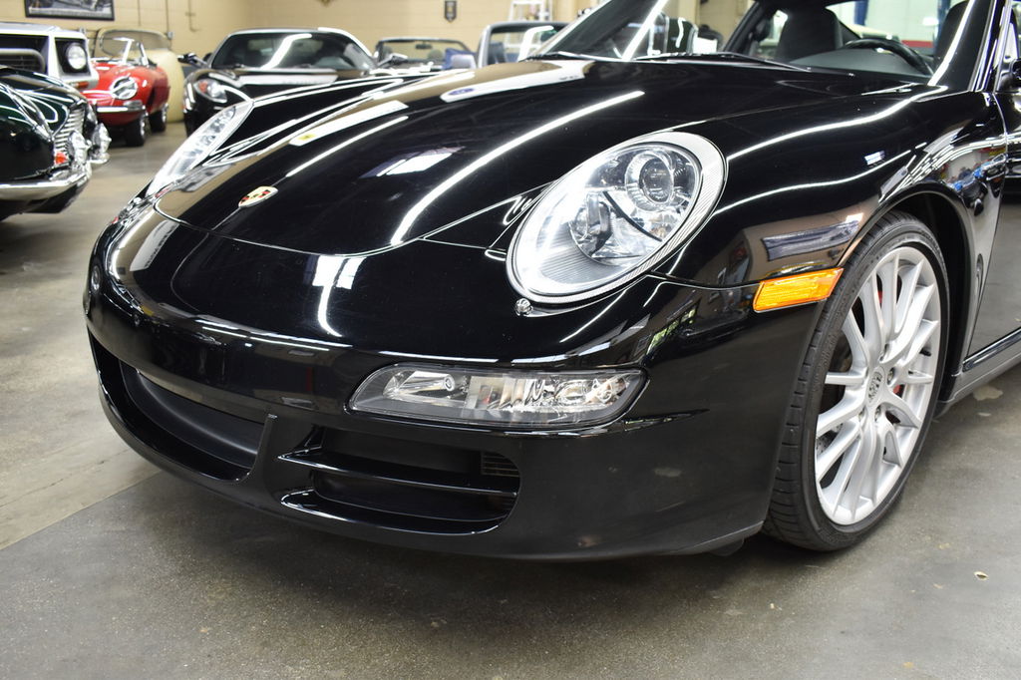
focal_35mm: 33
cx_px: 510
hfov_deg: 57.2
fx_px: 936
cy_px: 340
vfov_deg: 39.9
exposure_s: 1/30
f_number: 3.8
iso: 1000
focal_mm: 22
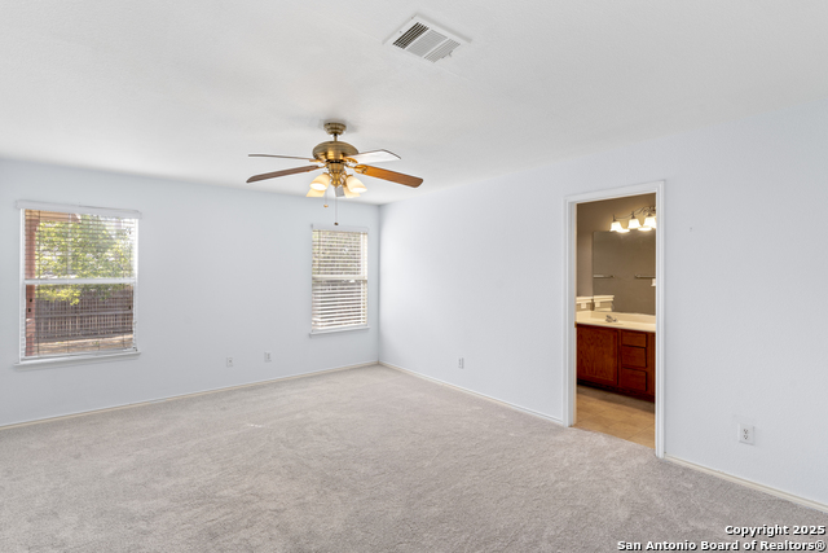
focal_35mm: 17
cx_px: 414
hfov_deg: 93.3
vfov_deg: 70.5
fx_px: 391
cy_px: 276
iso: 200
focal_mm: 17
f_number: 8
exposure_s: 1/10
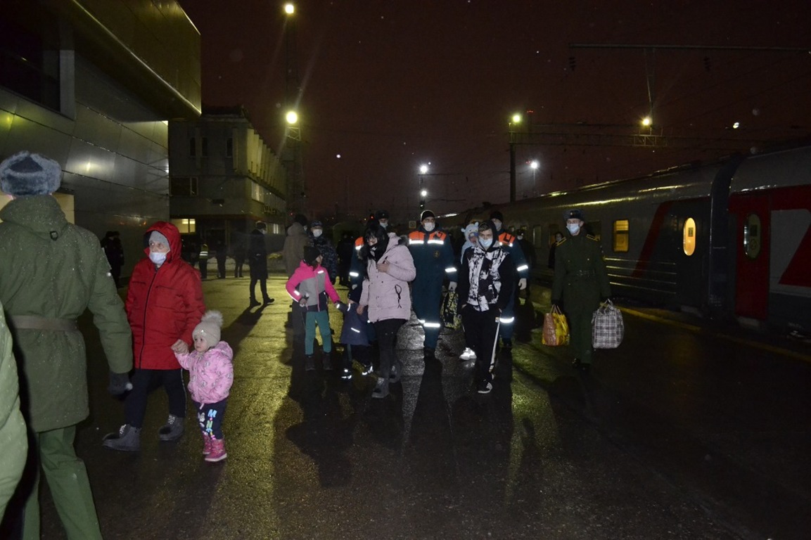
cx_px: 406
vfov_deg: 47.9
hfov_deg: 67.4
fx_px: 608
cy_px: 270
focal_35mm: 27
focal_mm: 18
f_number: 3.5
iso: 3200
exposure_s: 1/60
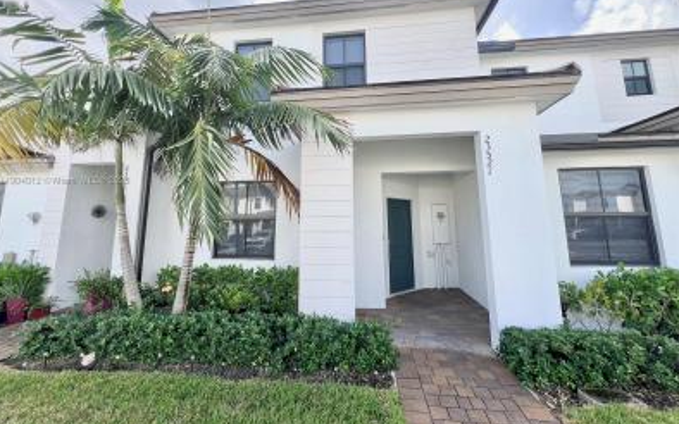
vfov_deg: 78.1
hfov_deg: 105.3
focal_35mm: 14
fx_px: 259
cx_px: 336
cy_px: 181
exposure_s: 1/536
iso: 32
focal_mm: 1.57
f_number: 1.8
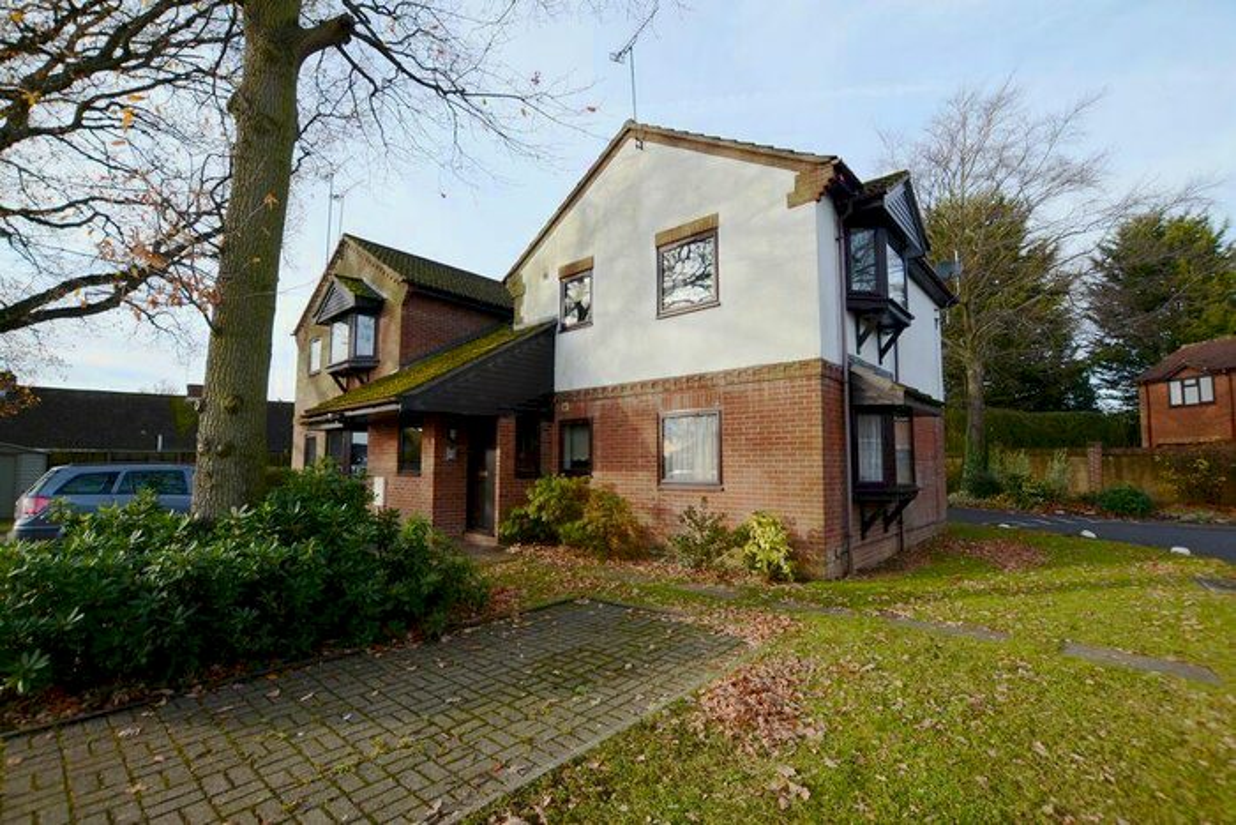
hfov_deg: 100.4
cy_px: 412
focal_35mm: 15
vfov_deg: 77.4
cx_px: 618
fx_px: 515
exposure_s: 1/160
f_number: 6.3
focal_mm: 10
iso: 100
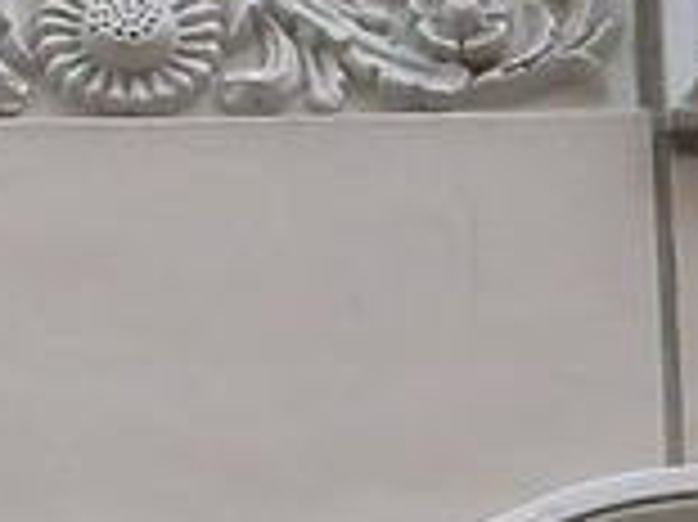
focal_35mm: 591
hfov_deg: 3.3
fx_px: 11908
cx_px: -739
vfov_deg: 2.5
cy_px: 1199
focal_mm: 17
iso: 80
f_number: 2.8
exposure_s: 1/100
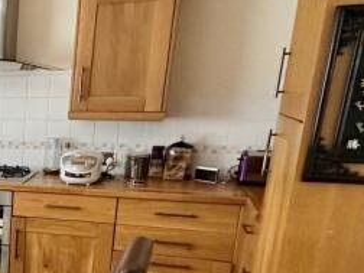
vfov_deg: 24.8
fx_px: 599
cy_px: 250
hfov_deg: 26.1
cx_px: -165
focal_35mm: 57
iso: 400
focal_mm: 2.22
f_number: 2.2
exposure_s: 1/50
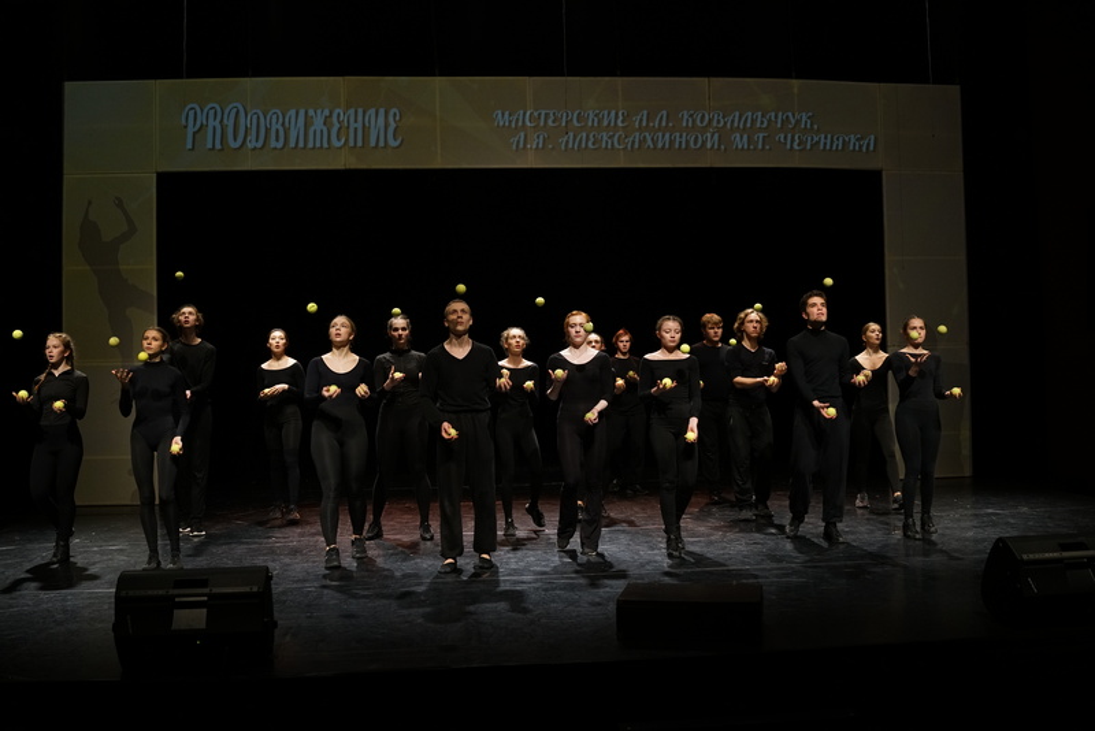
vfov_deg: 37.9
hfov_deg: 54.4
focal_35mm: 35
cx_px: 548
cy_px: 366
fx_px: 1065
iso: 1600
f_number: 4
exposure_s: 1/200
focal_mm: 35
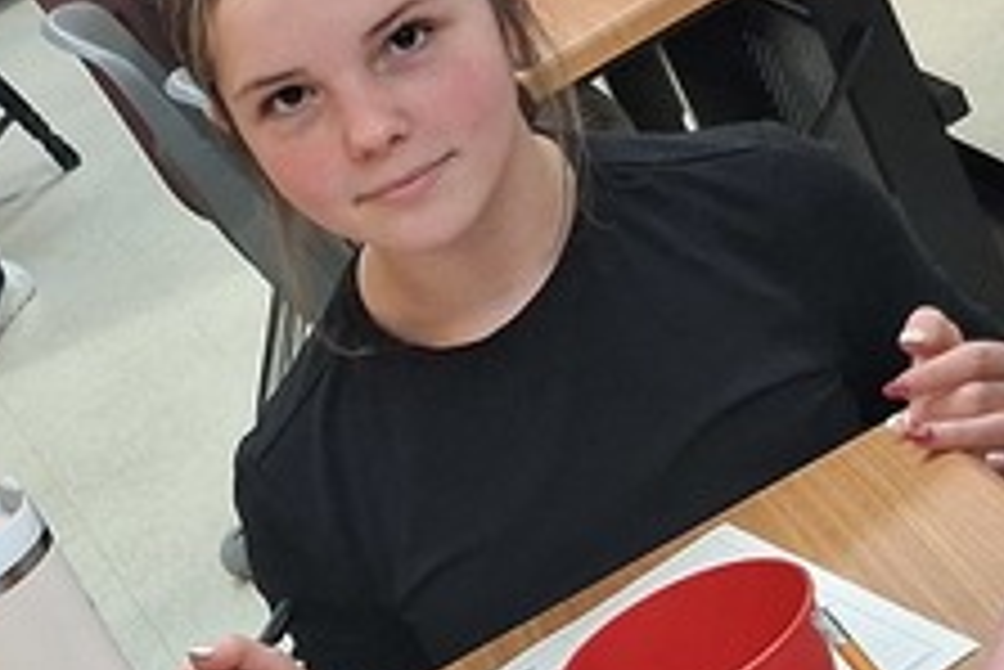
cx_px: 437
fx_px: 3600
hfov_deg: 15.9
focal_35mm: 129
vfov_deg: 10.5
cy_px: 733
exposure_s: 1/60
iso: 320
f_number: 1.8
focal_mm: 4
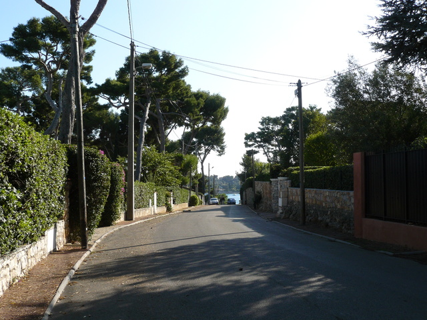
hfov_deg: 51.4
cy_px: 160
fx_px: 444
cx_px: 214
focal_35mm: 36
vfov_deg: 39.7
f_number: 5.6
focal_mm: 6
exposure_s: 1/250
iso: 100
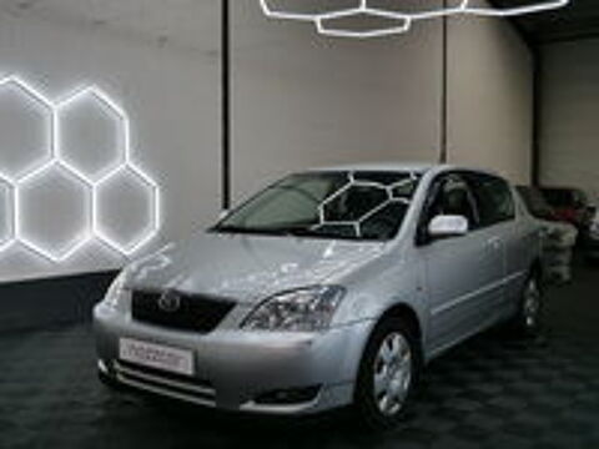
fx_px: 623
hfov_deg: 51.4
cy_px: 224
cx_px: 300
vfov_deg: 39.7
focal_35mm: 36
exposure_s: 1/250
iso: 200
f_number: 3.5
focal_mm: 18
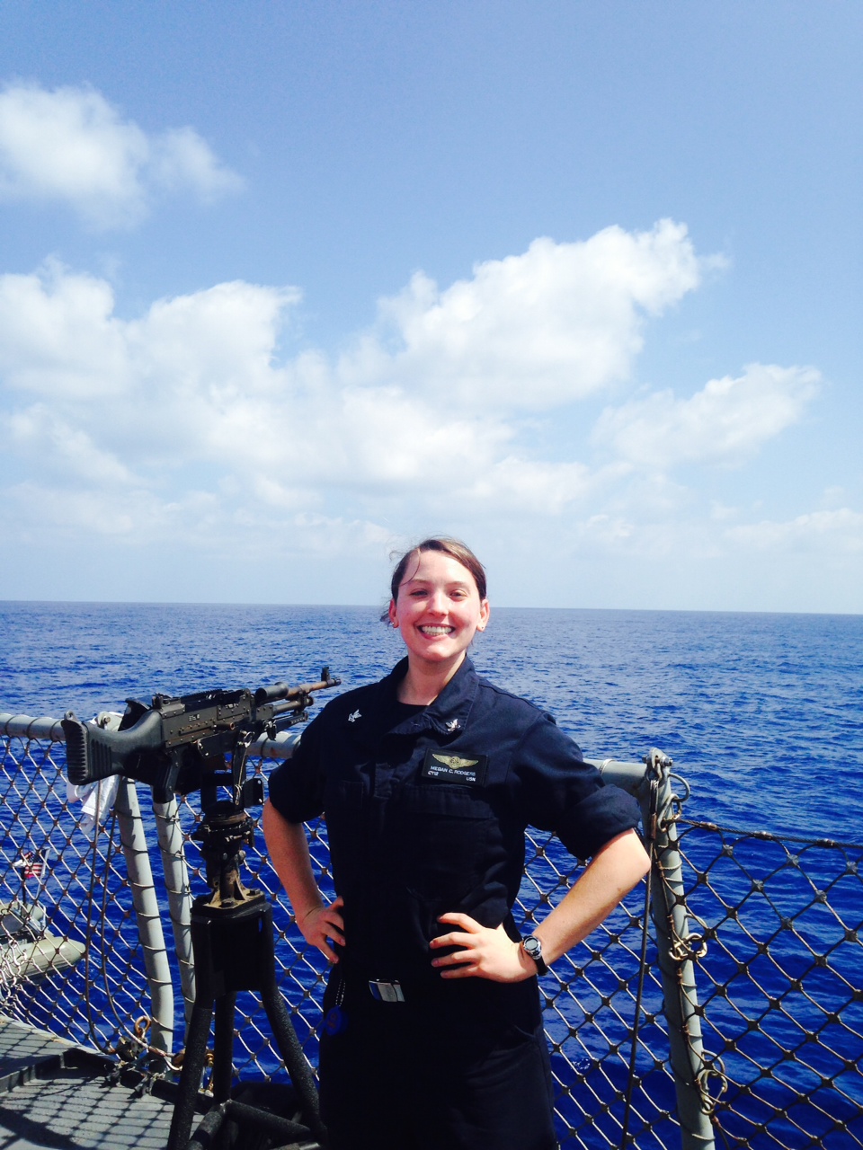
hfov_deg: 42.9
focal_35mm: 33
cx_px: 432
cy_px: 575
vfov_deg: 55.4
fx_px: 1097
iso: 50
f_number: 2.4
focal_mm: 4.12
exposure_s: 1/1808
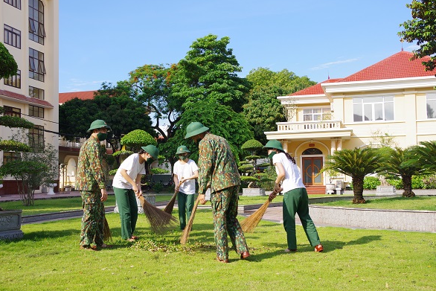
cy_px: 147
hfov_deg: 45.4
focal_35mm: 43
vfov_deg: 31.2
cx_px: 214
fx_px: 521
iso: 200
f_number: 10
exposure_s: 1/125
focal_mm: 28
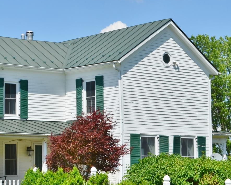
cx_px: 21
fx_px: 711
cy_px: 99
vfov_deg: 14.8
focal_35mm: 104
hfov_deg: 18.1
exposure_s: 1/125
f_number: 11
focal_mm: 32
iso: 100
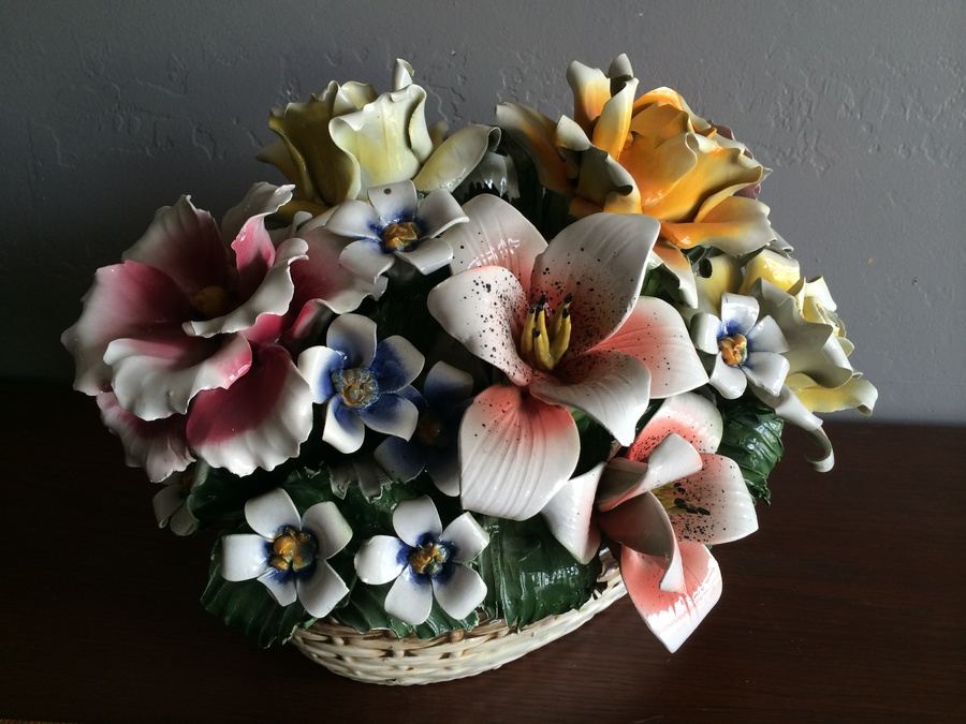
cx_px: 483
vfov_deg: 46.8
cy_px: 362
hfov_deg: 60.0
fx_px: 837
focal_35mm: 30
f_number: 2.2
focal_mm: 4.12
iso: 40
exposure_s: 1/40
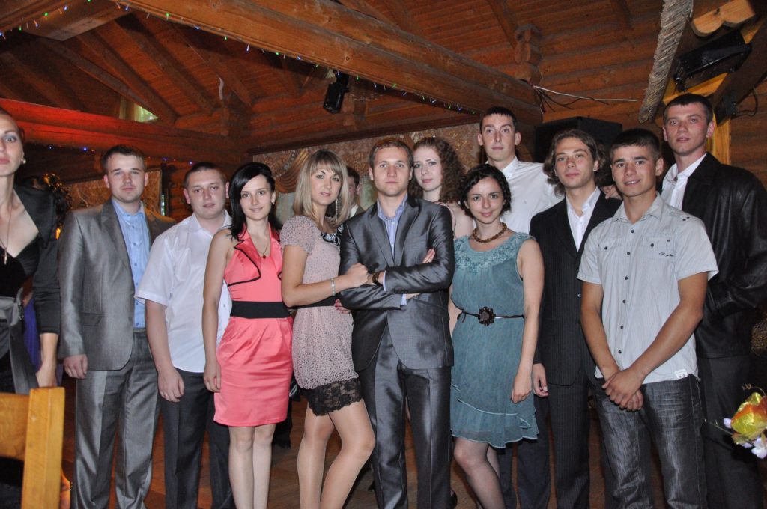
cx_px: 384
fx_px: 702
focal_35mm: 33
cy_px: 254
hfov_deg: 57.3
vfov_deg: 39.9
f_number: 3.8
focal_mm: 22
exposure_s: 1/200
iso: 2500
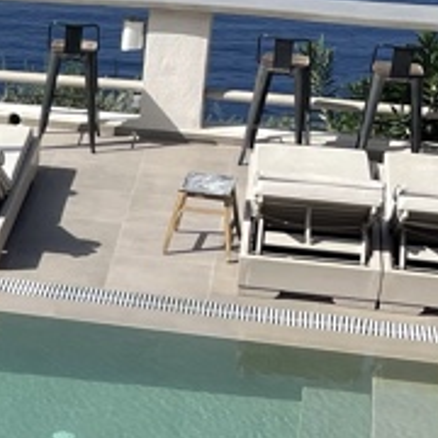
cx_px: -445
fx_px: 1875
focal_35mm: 131
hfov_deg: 11.9
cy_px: 229
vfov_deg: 13.3
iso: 32
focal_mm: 4.2
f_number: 1.6
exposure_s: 1/3861
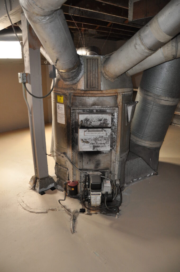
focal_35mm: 27
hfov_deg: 47.8
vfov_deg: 67.4
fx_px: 203
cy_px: 136
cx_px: 90
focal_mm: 18
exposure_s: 1/80
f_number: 3.5
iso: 800
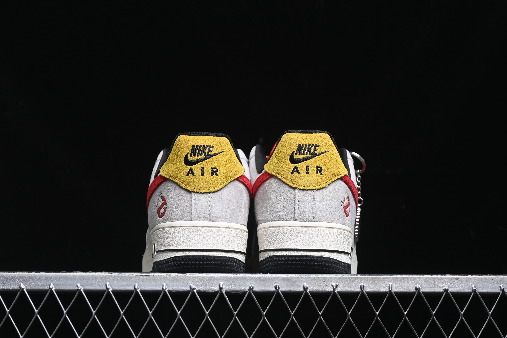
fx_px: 1056
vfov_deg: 18.2
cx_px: 254
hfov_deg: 27.0
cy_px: 169
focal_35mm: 75
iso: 160
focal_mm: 50
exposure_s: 1/50
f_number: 6.3
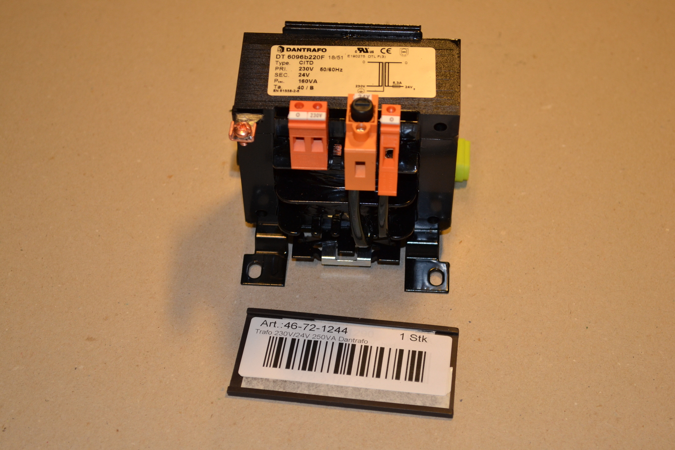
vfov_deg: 18.9
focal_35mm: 72
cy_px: 225
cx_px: 338
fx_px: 1350
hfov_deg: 28.1
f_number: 5.6
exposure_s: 1/60
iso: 500
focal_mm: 48
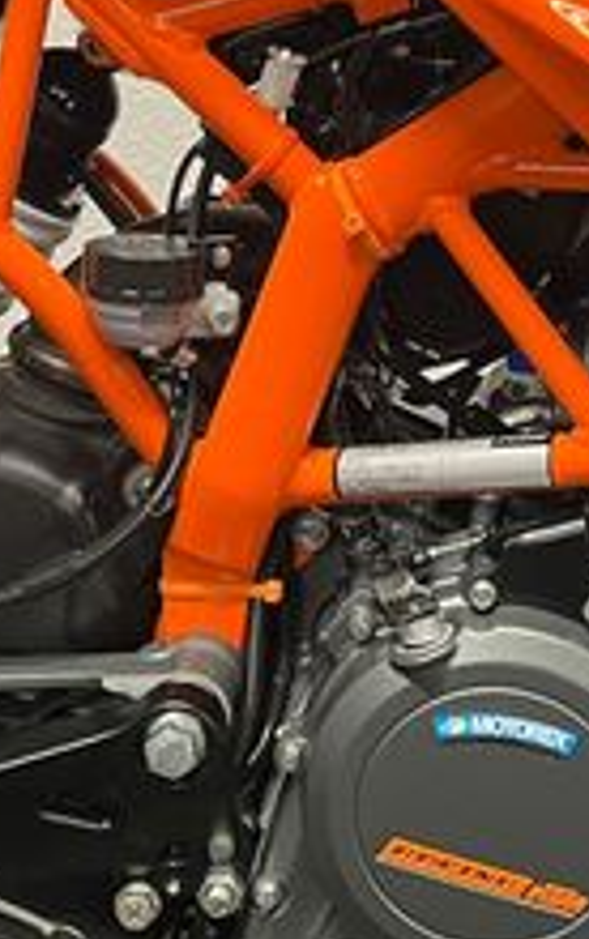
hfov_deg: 16.2
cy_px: 145
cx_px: 478
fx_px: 2049
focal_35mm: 80
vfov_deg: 25.2
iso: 200
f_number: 1.6
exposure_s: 1/50
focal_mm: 5.1
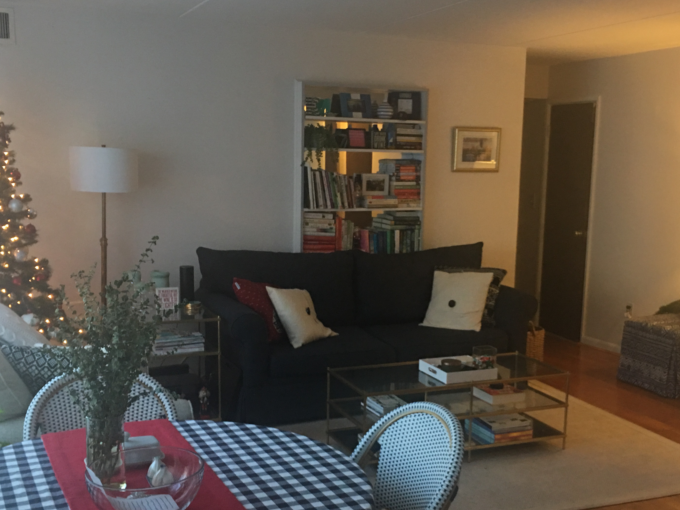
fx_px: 825
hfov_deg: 44.7
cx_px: 374
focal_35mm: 42
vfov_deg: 34.2
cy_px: 305
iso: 64
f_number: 2.2
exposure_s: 1/15
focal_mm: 4.15
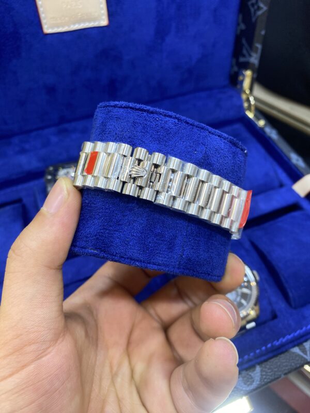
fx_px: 299
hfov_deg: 54.9
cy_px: 206
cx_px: 155
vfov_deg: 69.4
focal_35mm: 25
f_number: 1.8
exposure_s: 1/100
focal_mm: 4.25
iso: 125
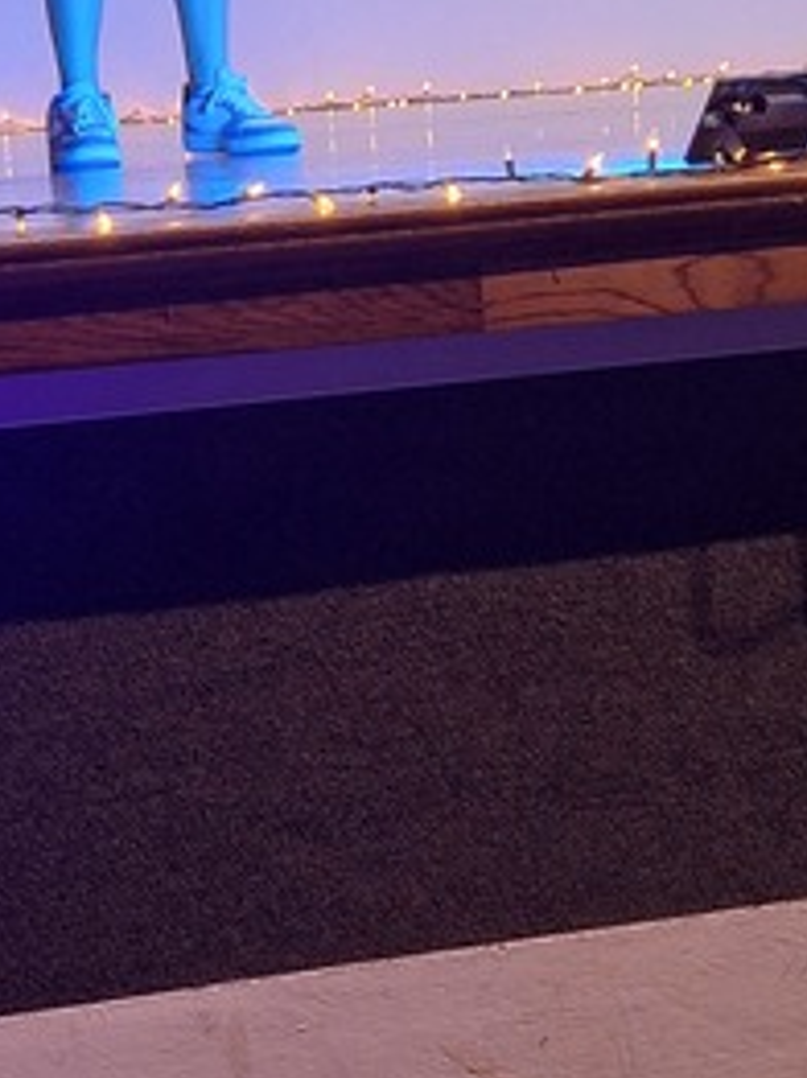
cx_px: 115
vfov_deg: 21.8
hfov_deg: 16.2
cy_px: 514
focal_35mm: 90
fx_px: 2802
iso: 250
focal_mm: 5.54
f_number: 1.8
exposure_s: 1/24
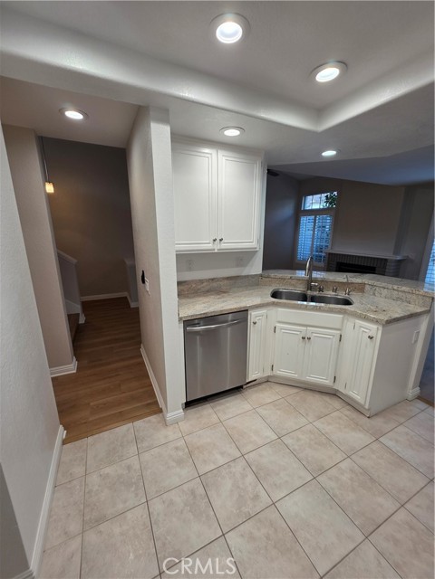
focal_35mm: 13
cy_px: 290
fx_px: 218
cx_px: 218
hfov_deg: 89.9
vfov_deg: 106.2
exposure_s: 1/120
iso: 100
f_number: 1.9
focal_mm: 2.2
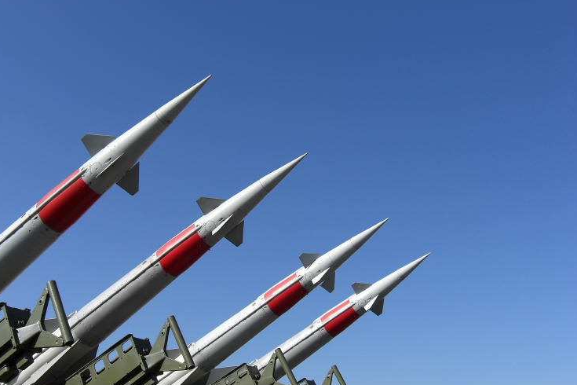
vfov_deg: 31.2
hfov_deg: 45.4
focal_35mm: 43
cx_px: 266
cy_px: 202
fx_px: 689
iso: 80
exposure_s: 1/250
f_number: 8
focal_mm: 7.9
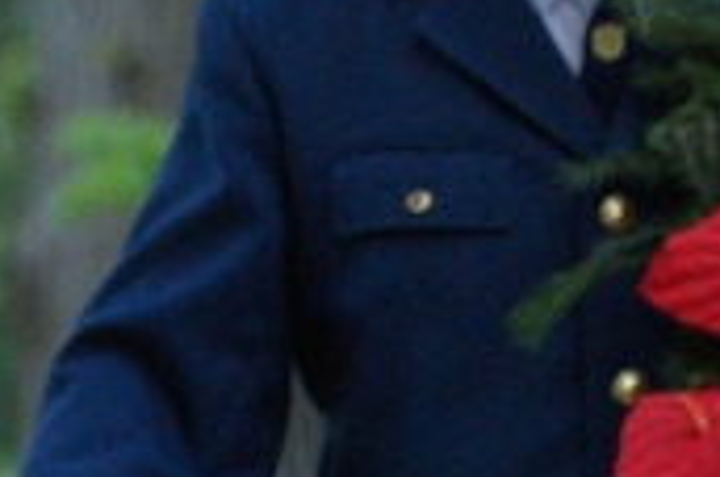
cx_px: 1591
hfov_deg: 1.3
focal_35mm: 1612
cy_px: 236
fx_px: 32180
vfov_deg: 0.8
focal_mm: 180
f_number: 5.6
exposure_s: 1/125
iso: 800
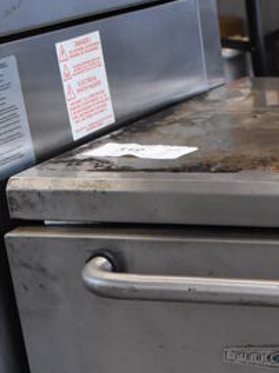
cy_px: 499
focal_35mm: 103
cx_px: 396
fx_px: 1105
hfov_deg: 13.7
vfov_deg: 17.8
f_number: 3.8
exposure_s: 1/125
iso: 2800
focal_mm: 21
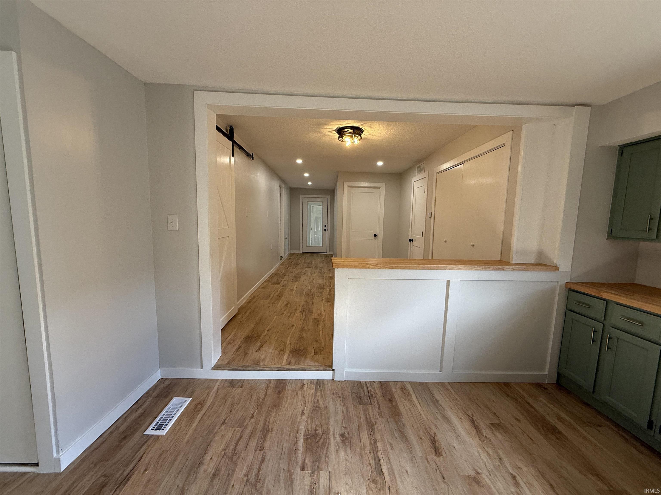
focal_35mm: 14
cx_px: 330
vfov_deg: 85.7
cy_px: 248
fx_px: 267
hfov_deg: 102.1
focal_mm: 2.22
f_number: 2.2
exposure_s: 1/99
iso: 125
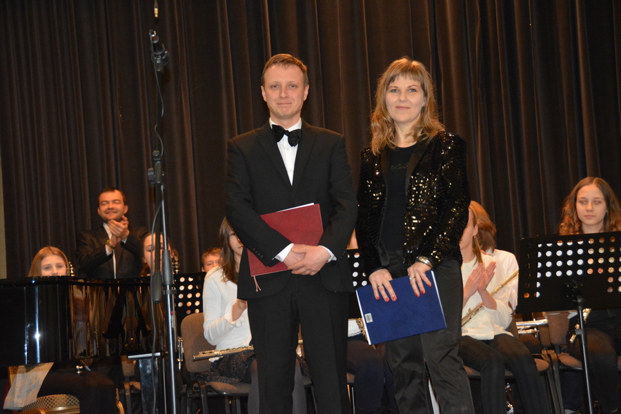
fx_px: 1294
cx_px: 310
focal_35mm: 75
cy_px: 207
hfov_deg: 27.0
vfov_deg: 18.2
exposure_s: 1/60
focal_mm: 50
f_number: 4.8
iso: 3200
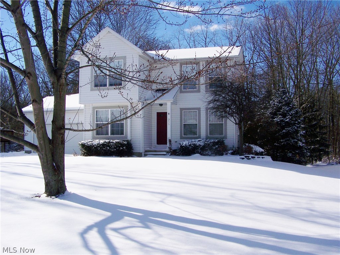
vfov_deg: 39.7
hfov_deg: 51.4
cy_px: 128
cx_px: 170
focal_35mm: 36
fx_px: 354
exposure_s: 1/800
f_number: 5.6
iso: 64
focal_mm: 5.85
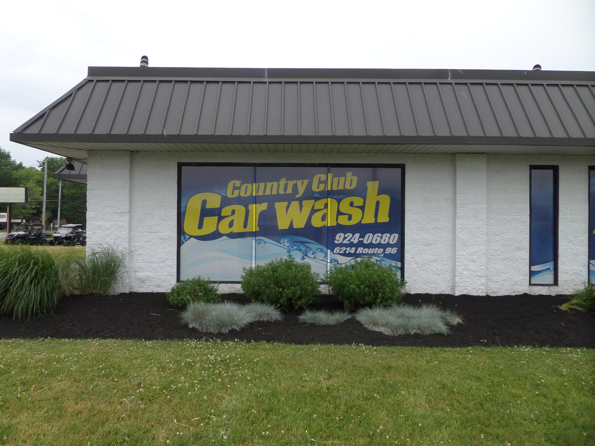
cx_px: 298
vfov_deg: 56.8
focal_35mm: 24
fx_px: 413
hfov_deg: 71.6
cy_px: 223
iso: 80
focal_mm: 4.3
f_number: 3.1
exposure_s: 1/500
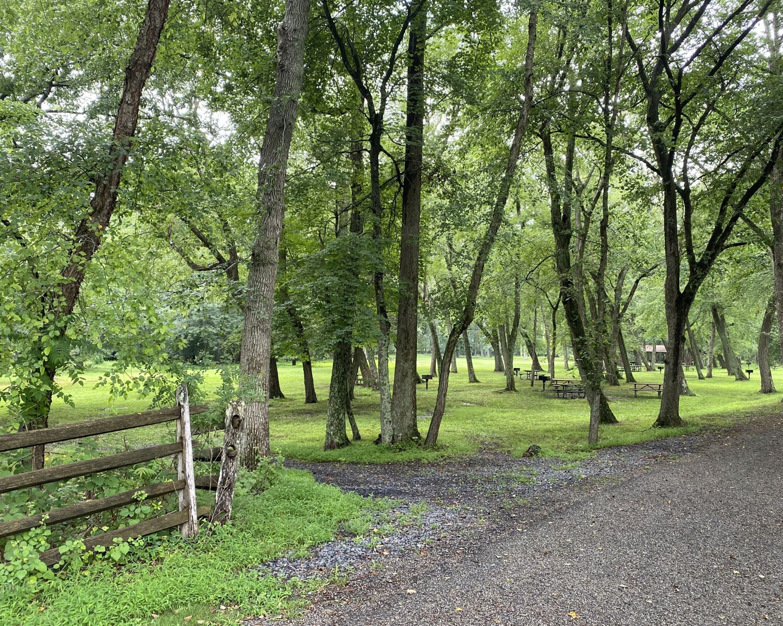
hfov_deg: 62.2
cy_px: 314
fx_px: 649
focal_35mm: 28
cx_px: 384
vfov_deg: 51.5
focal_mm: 4.25
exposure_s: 1/121
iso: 80
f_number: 1.8
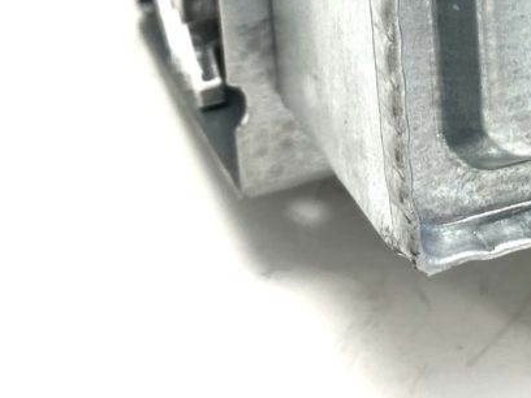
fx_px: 1503
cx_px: 540
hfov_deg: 19.4
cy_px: -217
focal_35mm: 98
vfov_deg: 14.0
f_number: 1.8
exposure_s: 1/120
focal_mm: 4.25
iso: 40
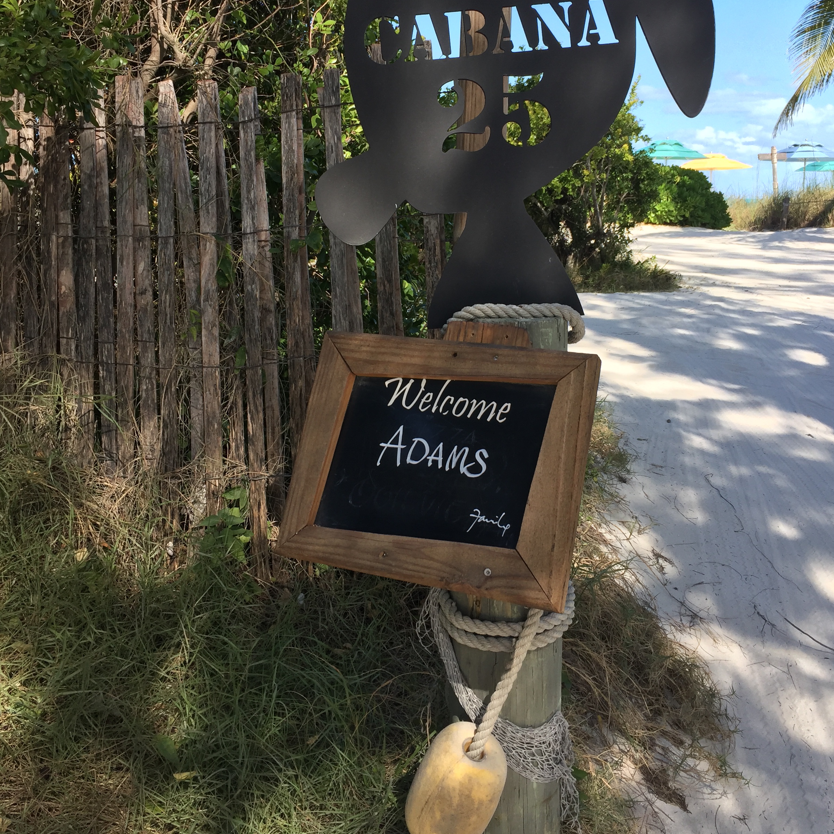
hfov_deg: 47.2
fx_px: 954
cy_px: 313
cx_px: 425
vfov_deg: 46.8
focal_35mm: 35
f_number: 2.2
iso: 32
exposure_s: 1/824
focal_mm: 4.15
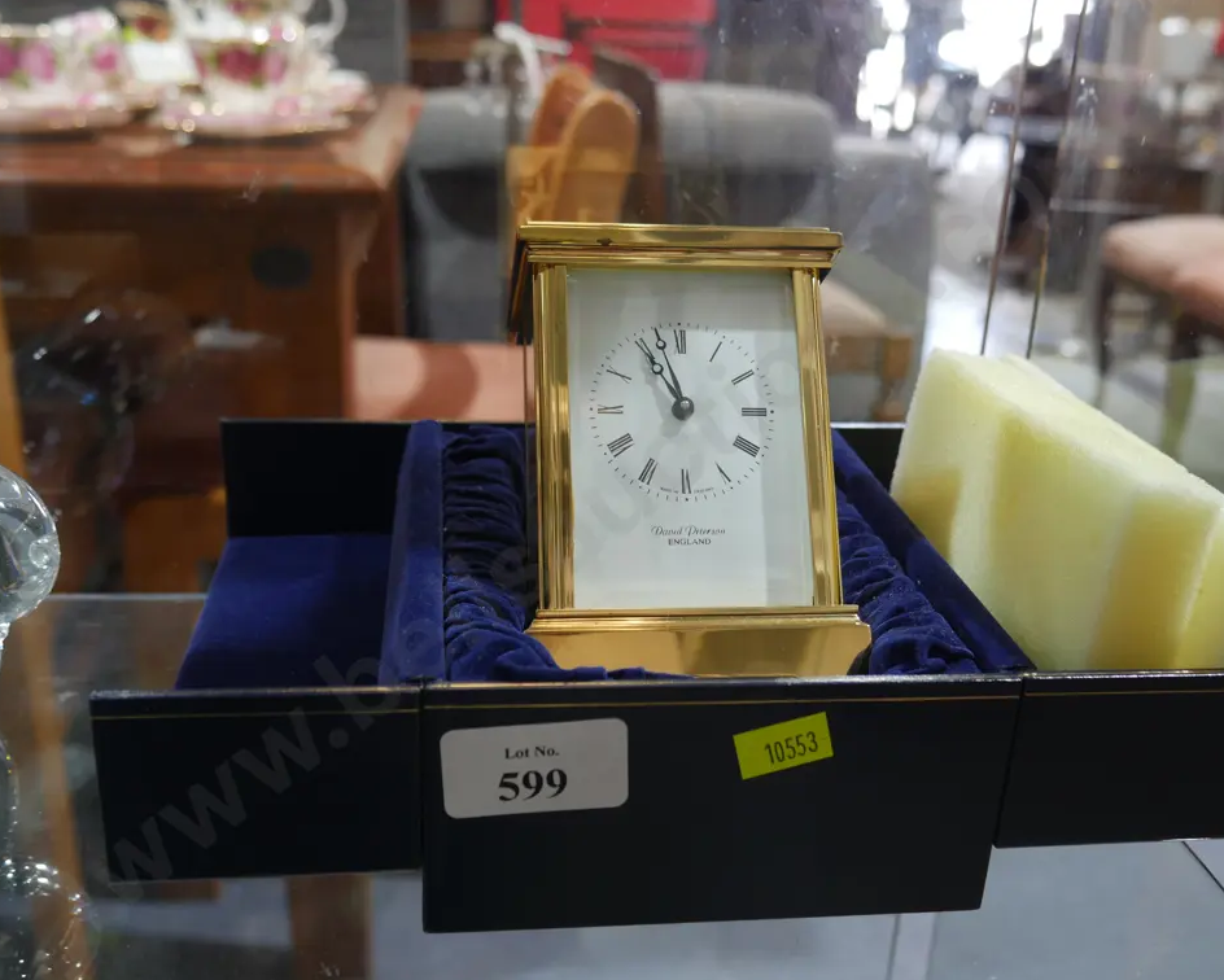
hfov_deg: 50.3
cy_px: 493
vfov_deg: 41.2
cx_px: 629
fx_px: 1305
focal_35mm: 36
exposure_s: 1/60
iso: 400
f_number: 4
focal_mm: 17
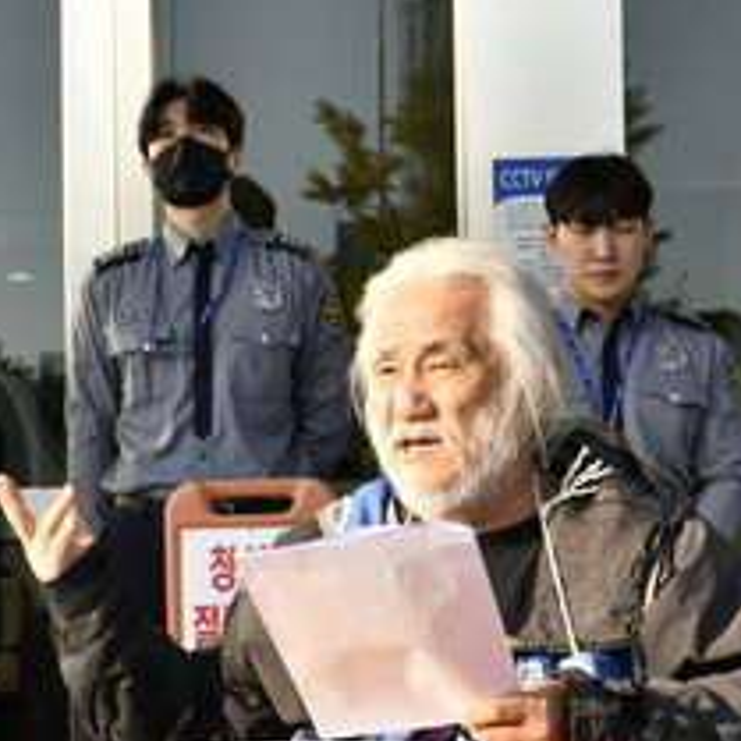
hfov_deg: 15.8
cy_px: 635
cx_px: 191
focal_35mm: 110
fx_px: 2664
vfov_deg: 15.7
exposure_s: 1/100
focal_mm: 45
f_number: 9
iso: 100
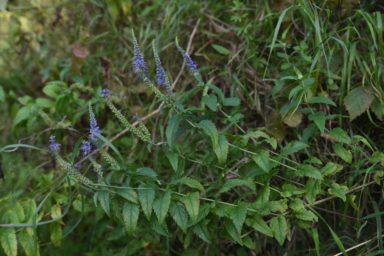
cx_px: 192
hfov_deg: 48.5
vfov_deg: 33.4
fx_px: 427
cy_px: 128
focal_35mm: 40
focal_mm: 40
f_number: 4.5
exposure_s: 1/160
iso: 100
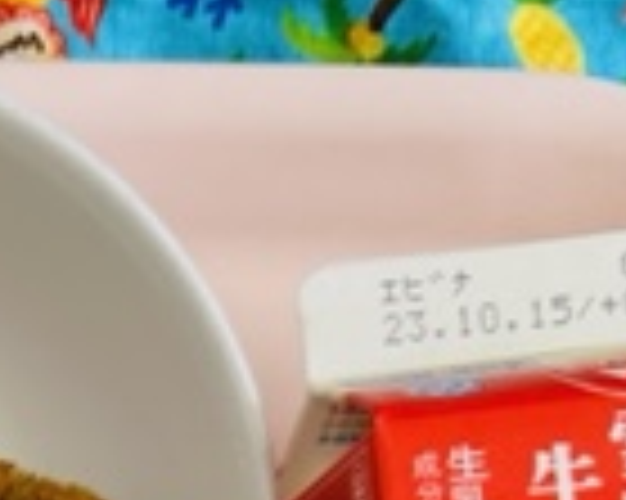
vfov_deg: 12.3
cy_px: 1045
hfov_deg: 15.9
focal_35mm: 108
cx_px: -383
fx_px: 2000
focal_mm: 6.86
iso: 64
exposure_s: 1/191
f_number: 1.78
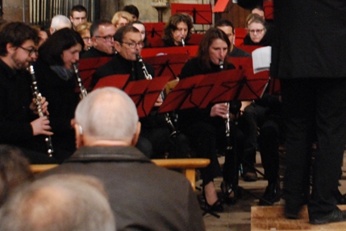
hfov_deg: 16.1
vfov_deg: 10.9
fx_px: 1204
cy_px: 21
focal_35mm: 125
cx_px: 331
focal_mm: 35
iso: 1600
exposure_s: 1/15
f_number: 4.5
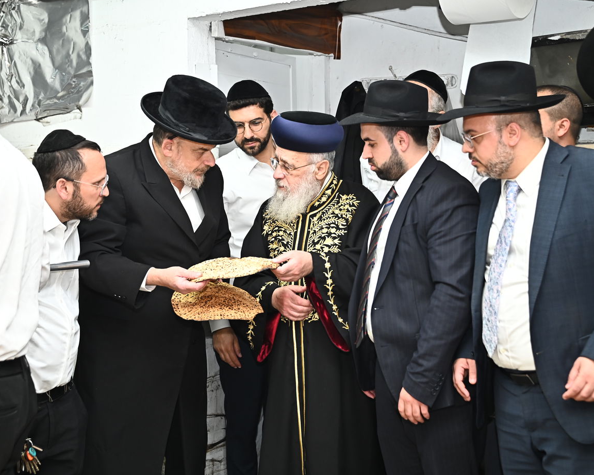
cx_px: 300
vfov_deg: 26.7
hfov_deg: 33.0
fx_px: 1002
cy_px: 239
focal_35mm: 57
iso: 1600
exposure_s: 1/200
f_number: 4.5
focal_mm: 50
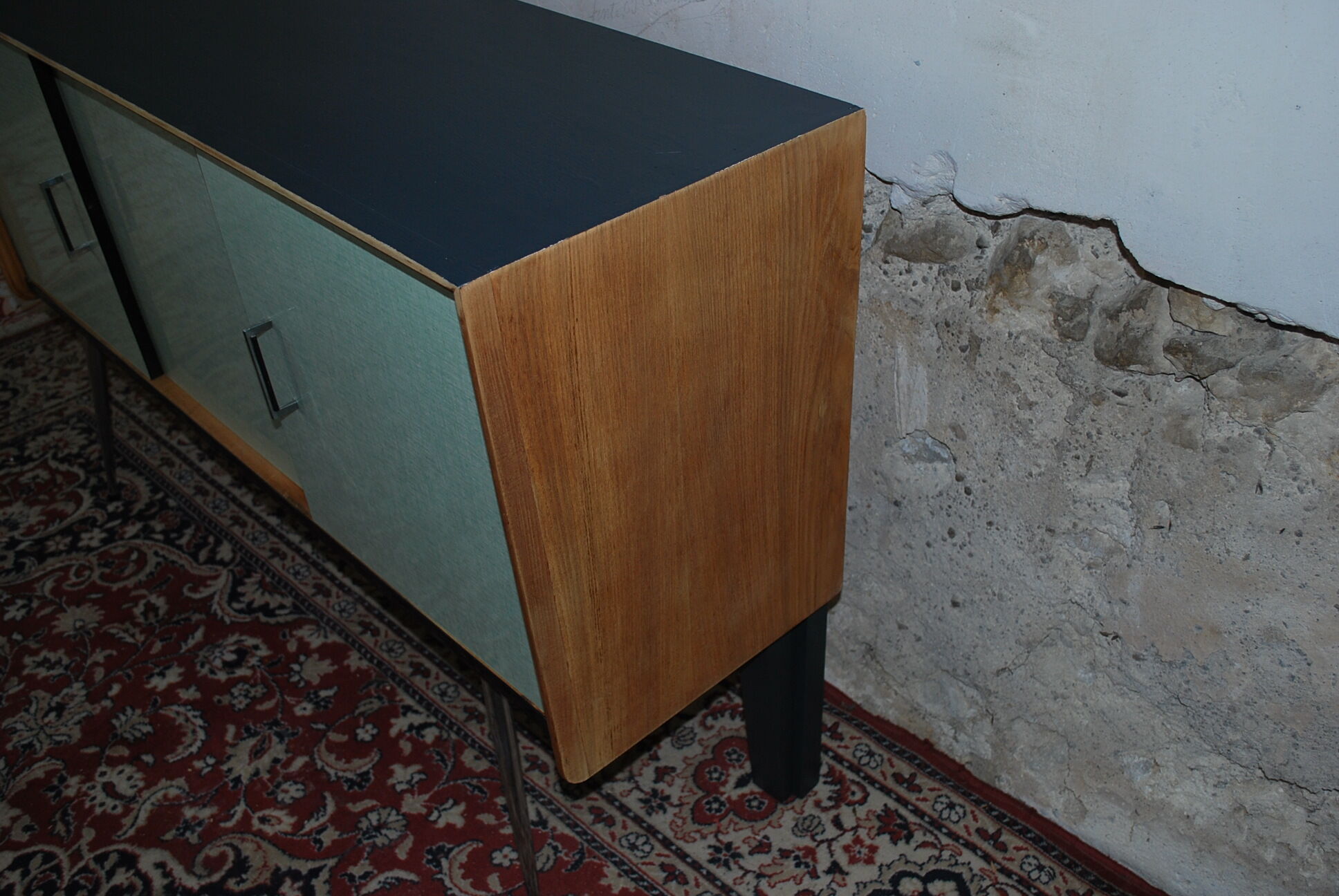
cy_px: 448
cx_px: 670
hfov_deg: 53.1
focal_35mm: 36
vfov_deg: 37.0
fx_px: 1341
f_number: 4.2
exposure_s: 1/60
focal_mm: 24
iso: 200
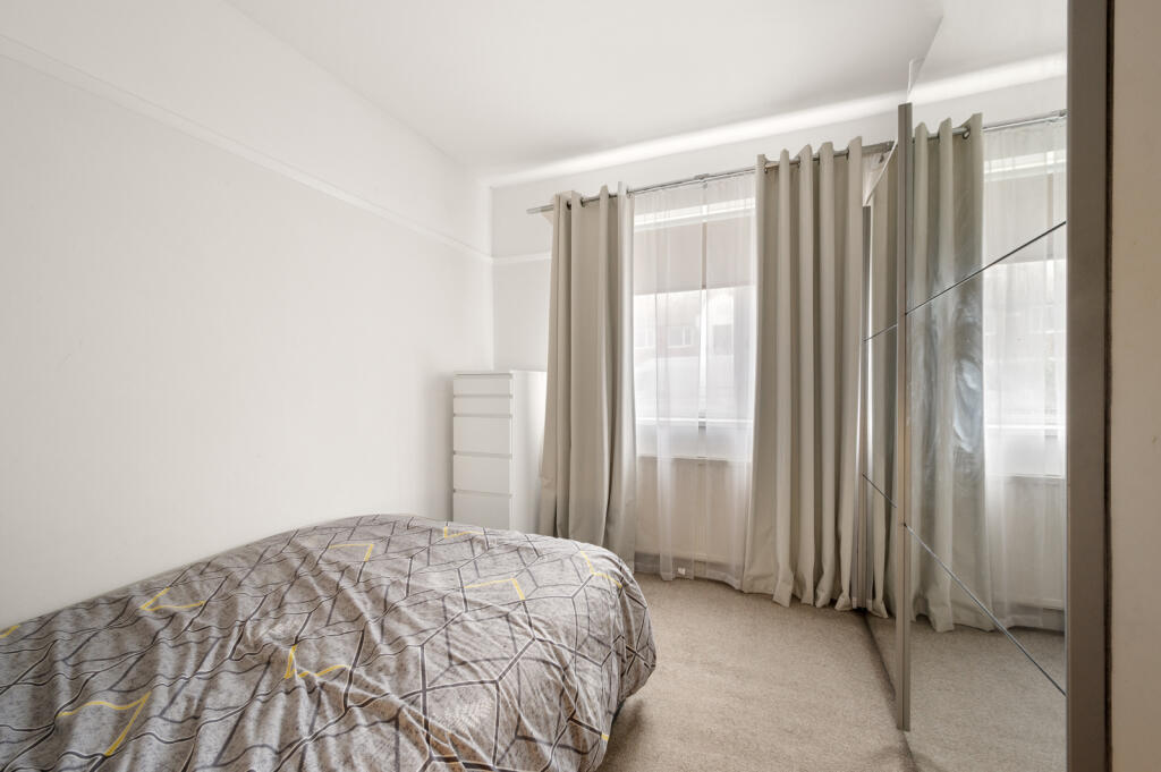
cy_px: 386
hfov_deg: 104.3
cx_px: 580
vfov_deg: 81.1
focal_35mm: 14
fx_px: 451
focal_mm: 14
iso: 200
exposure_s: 1.6
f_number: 16
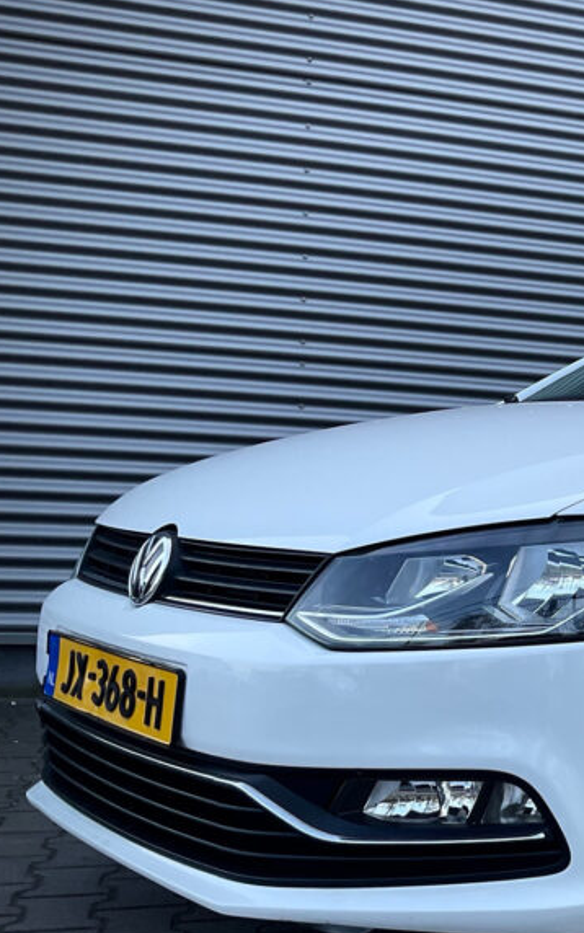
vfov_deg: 36.6
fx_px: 1399
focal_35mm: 55
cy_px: 590
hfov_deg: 21.4
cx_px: 749
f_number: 1.8
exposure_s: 1/380
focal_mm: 3
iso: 16
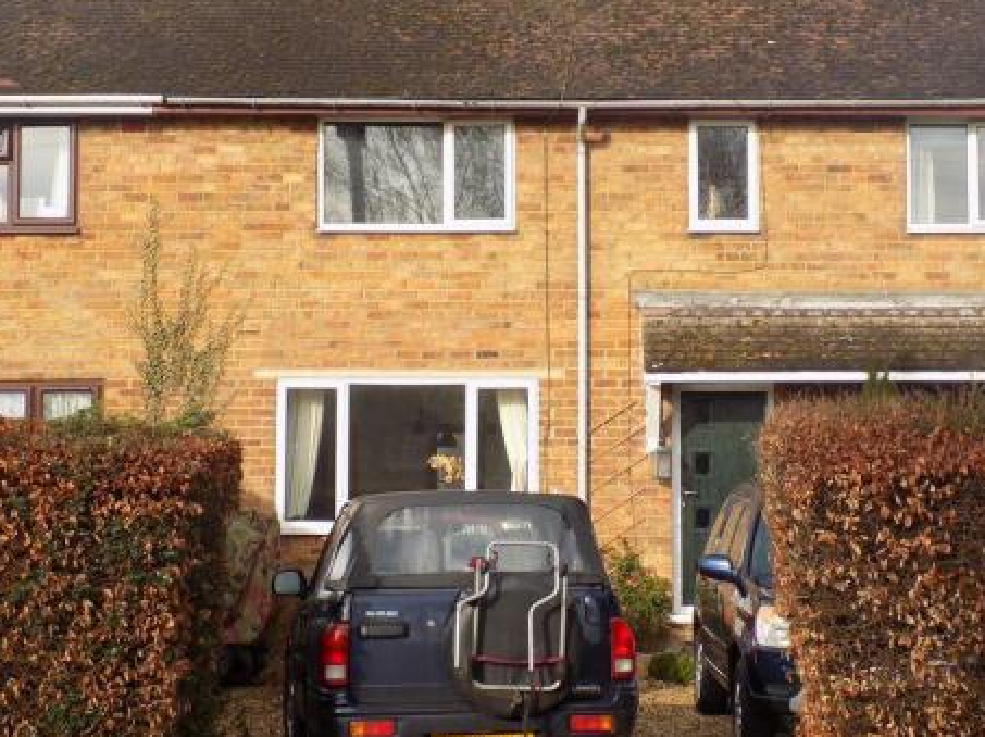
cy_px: 321
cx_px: 584
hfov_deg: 25.6
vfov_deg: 19.3
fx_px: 2161
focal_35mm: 76
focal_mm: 10.5
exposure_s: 1/200
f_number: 4
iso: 80
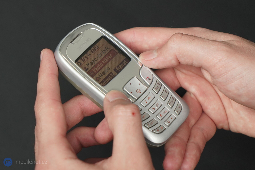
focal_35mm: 70
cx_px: 128
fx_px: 496
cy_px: 85
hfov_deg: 28.8
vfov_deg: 19.5
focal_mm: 70
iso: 1600
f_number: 6.3
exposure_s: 1/160
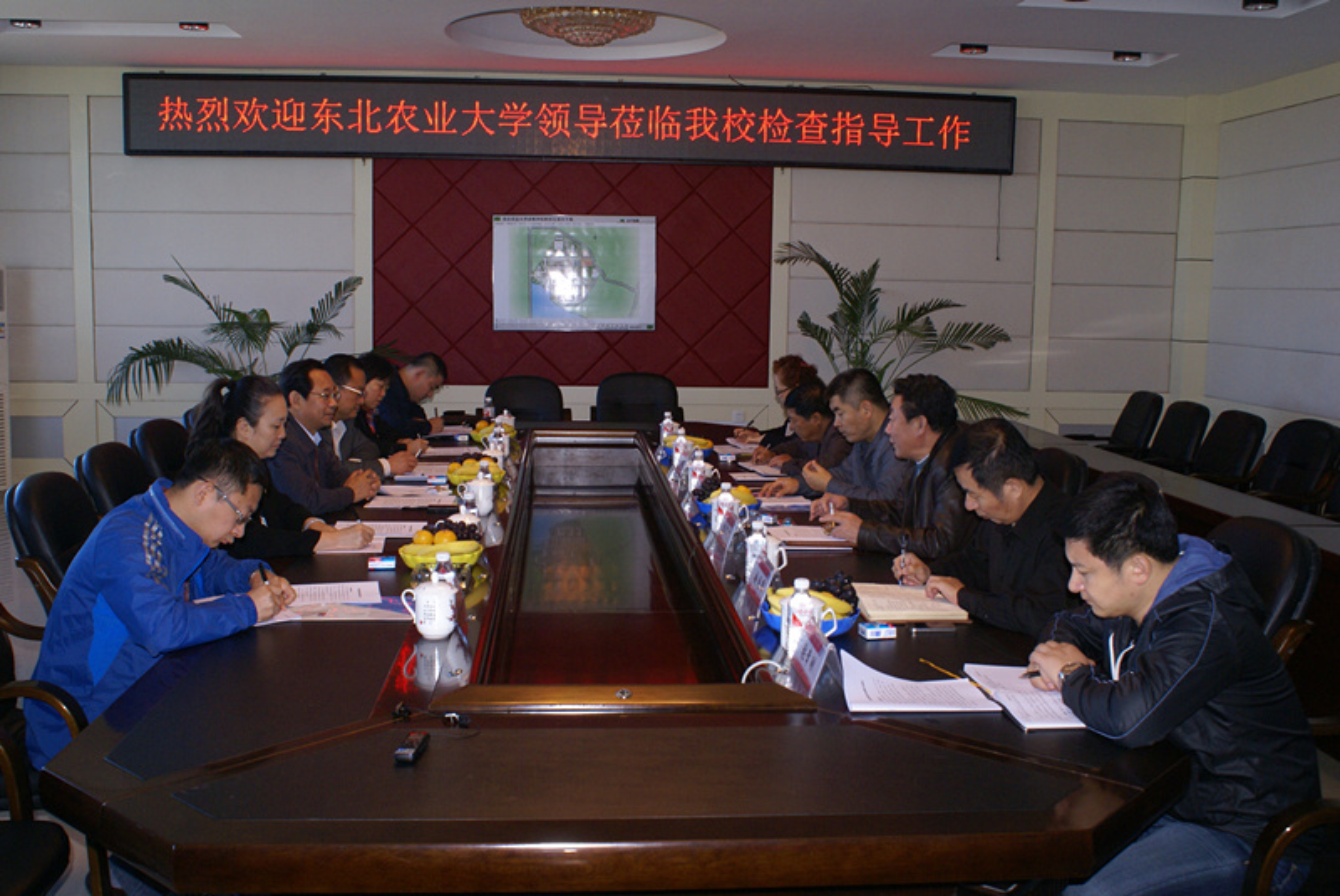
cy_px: 448
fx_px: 1229
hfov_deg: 57.2
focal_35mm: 33
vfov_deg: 40.0
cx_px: 670
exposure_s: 1/60
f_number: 5.6
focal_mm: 22
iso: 400
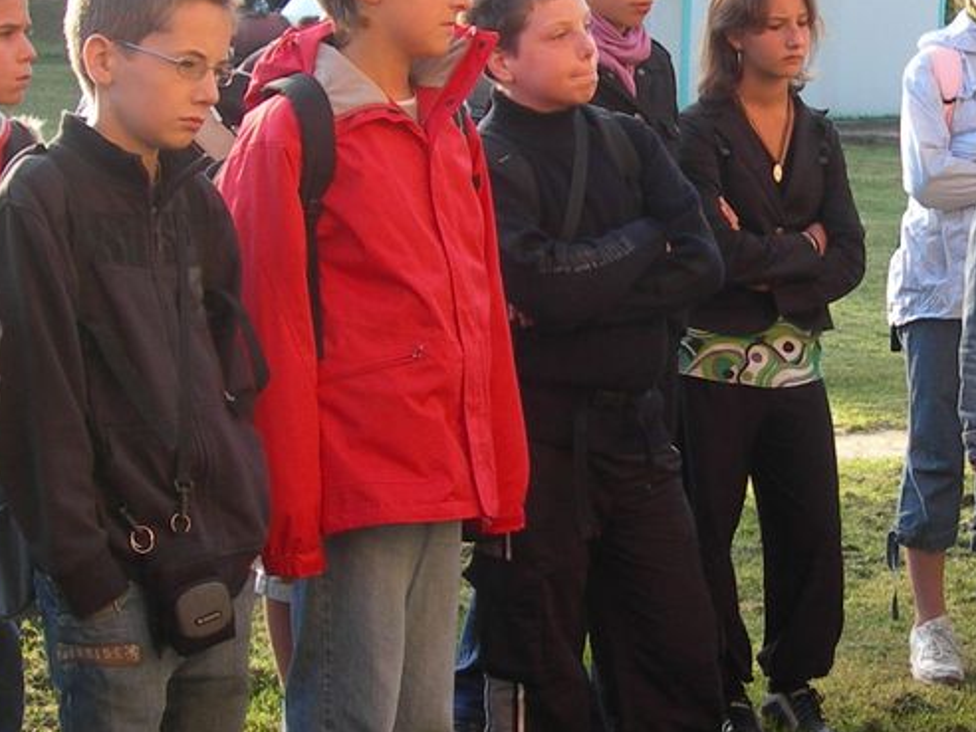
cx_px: 905
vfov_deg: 14.8
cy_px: 305
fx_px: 2820
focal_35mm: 100
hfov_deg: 19.2
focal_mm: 7.8
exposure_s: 1/143
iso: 50
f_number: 2.8
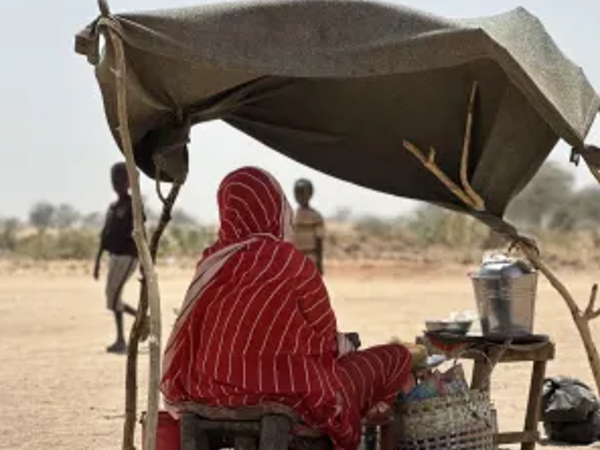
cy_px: 247
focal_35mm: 104
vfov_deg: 14.2
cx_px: 336
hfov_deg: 18.9
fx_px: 1803
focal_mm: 9
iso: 32
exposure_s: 1/416
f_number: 2.8
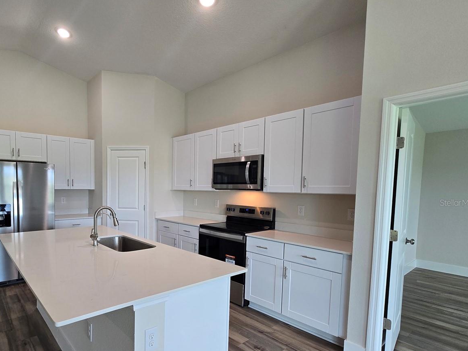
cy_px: 202
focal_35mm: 18
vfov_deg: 71.2
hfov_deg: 84.6
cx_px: 154
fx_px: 243
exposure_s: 1/60
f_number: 2.2
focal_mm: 2.2
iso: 80
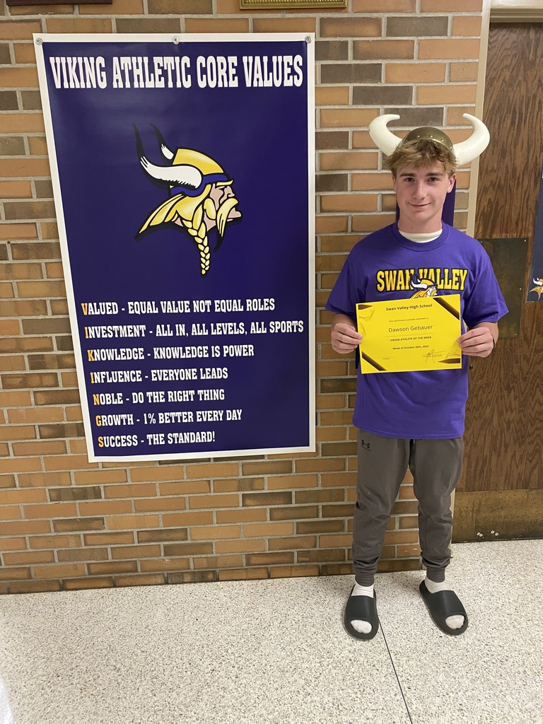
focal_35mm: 26
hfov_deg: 53.1
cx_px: 272
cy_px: 362
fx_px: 544
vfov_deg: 67.3
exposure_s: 1/60
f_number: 1.8
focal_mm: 4.25
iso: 250
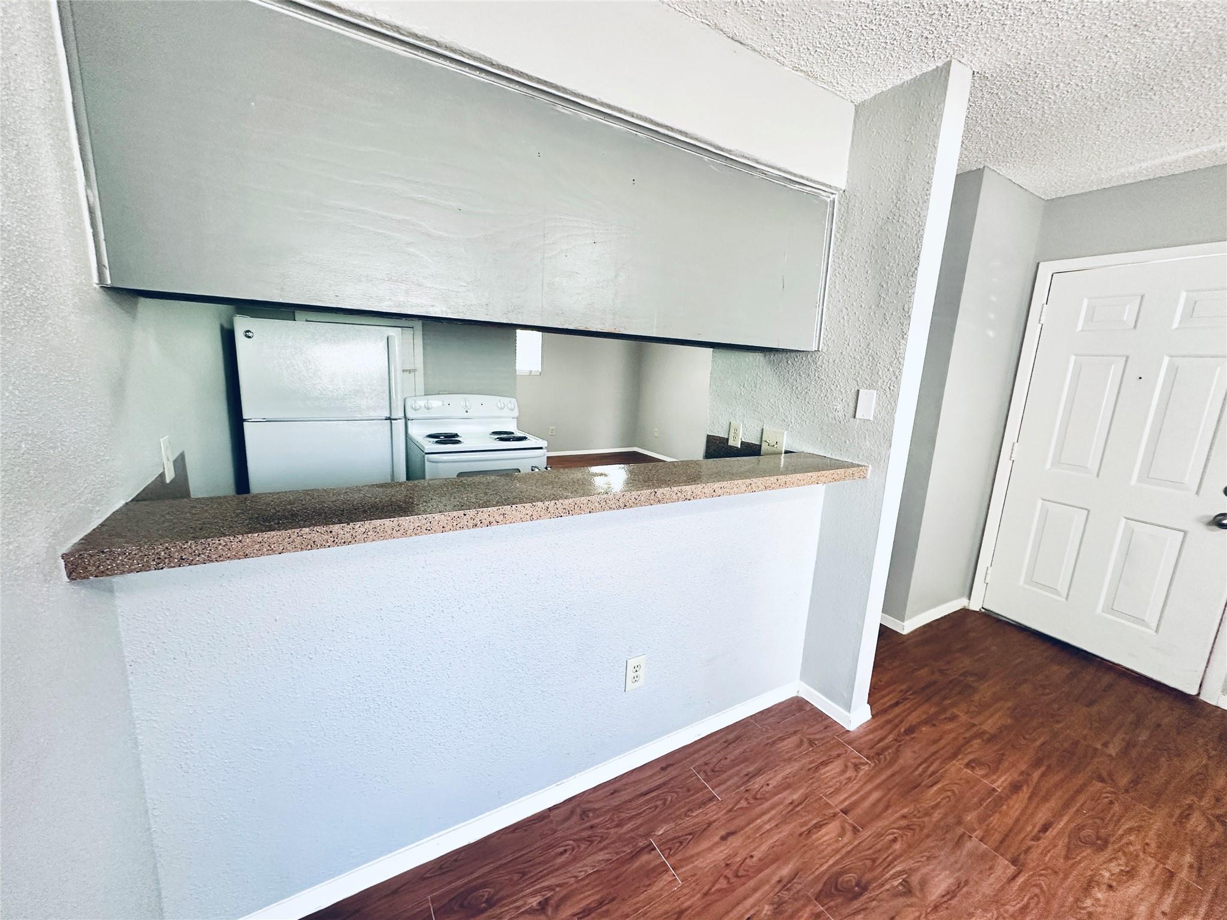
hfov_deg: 102.1
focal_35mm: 14
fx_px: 496
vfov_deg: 85.7
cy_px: 460
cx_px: 614
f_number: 2.2
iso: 160
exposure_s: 1/60
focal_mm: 2.22
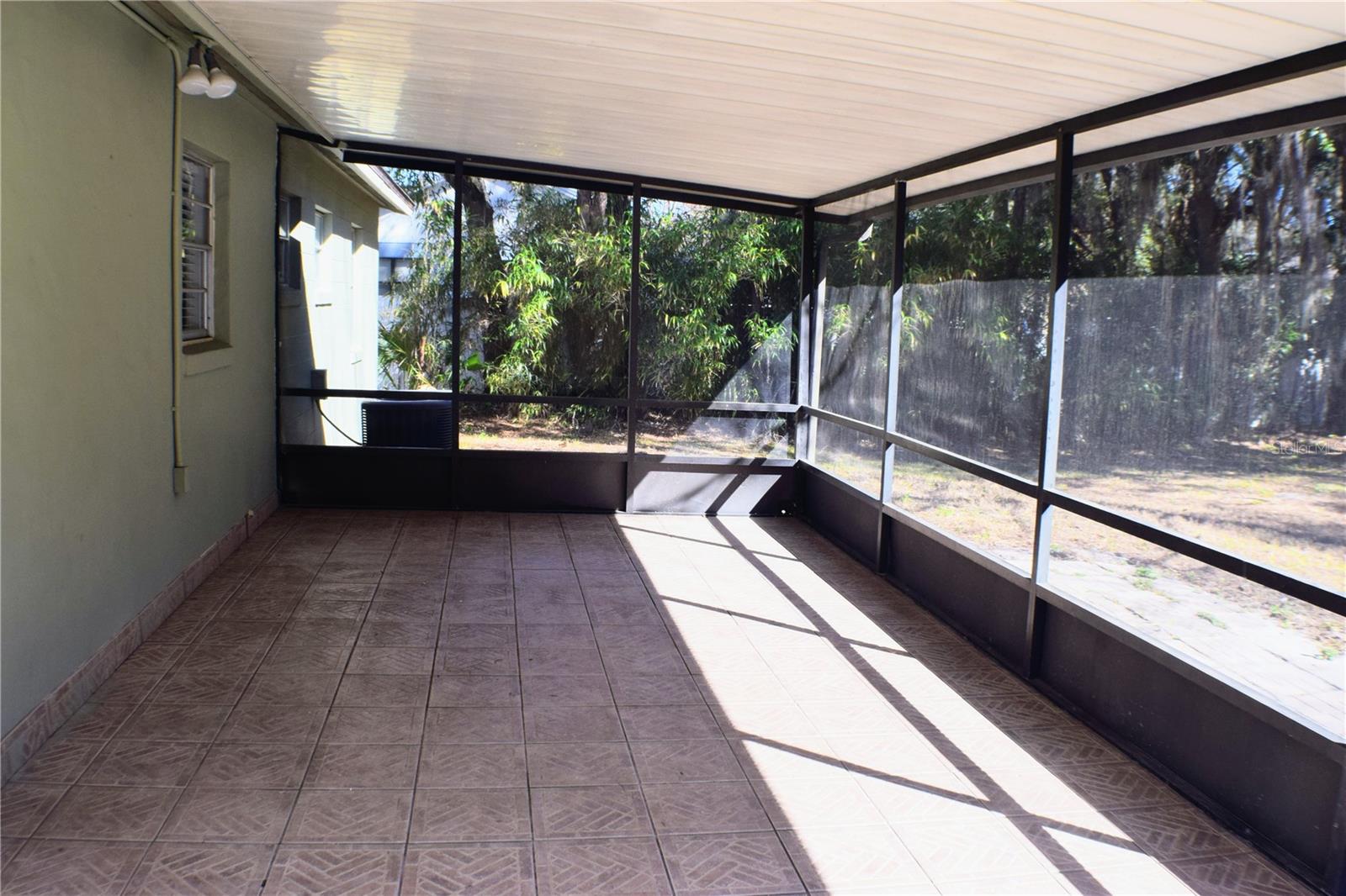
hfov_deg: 51.3
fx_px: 1402
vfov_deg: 35.5
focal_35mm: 38
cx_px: 673
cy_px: 448
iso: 400
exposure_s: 1/200
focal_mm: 25
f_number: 10
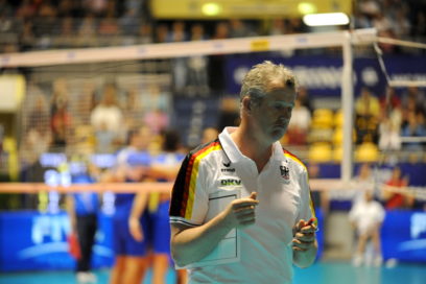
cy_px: 142
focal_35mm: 145
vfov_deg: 9.5
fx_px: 1716
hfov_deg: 14.2
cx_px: 213
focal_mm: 145
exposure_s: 1/1000
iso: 3200
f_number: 2.8
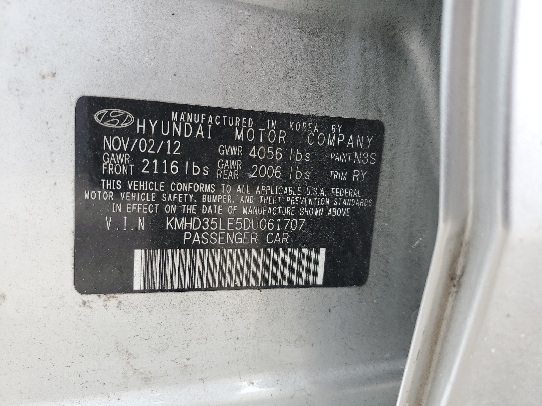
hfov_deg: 67.3
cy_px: 203
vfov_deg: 53.1
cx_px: 271
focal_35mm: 26
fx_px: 407
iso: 50
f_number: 1.5
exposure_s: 1/189
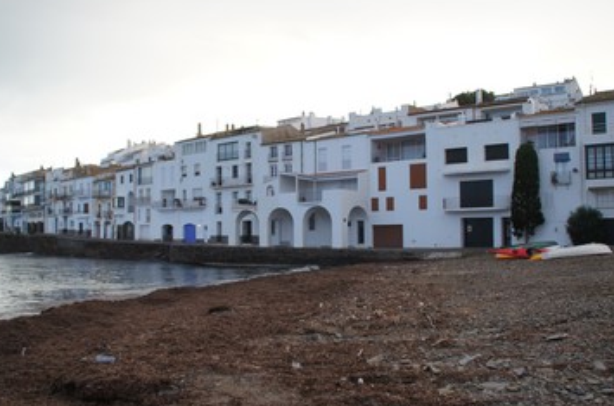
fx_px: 596
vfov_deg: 37.7
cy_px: 212
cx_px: 289
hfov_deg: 54.5
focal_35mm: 35
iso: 100
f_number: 4.5
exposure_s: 1/50
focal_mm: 18
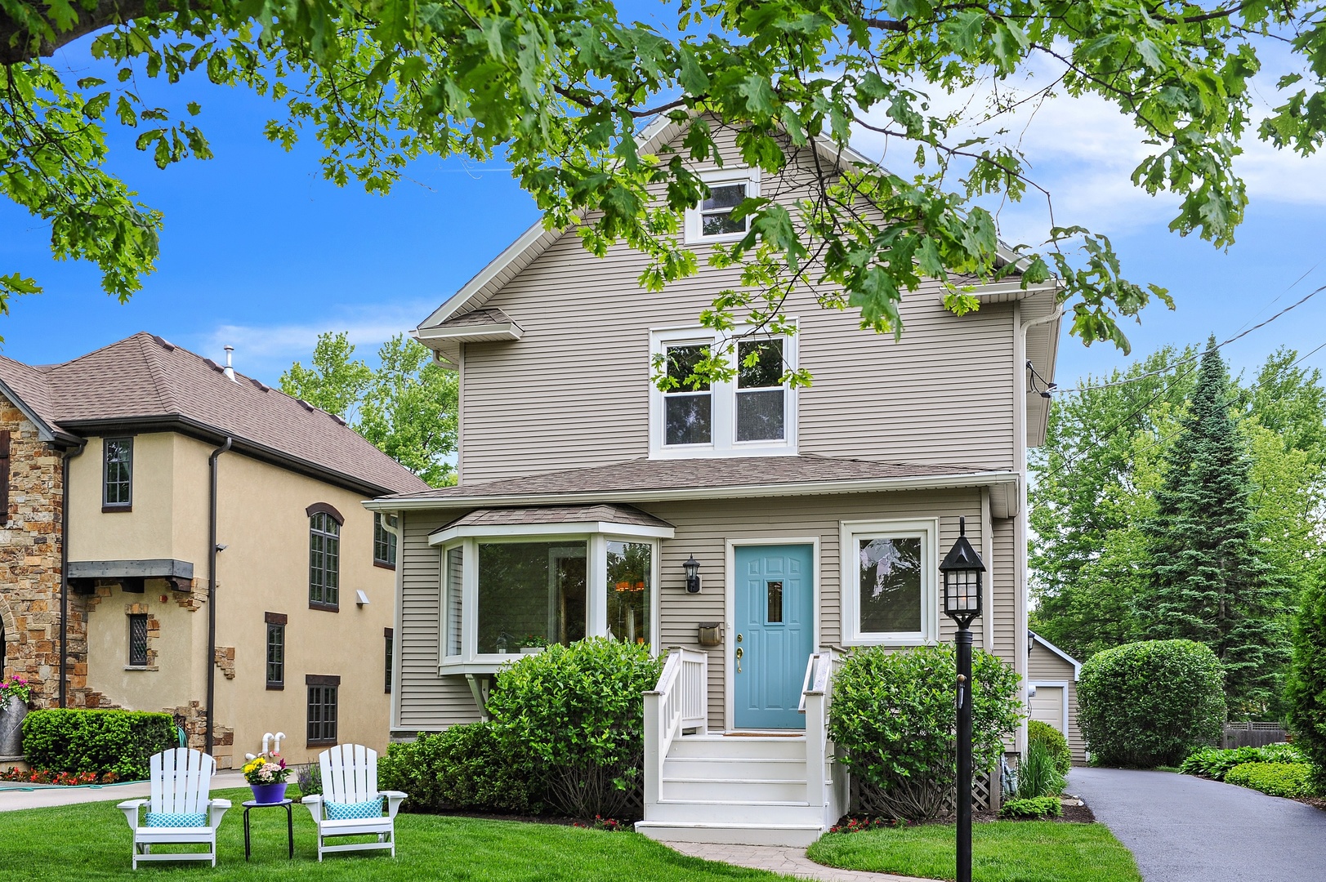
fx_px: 1178
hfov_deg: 58.7
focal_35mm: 32
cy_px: 441
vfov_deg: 41.1
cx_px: 663
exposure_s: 1/50
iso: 200
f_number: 8
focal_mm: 32
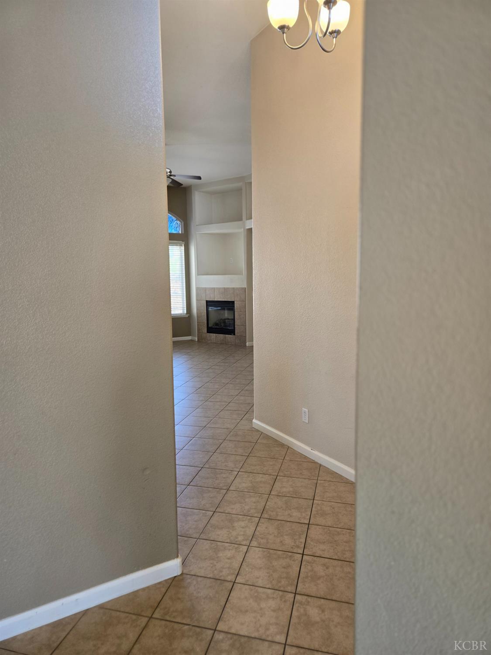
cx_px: 246
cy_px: 328
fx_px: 435
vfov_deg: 73.9
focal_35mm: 23
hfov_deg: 58.9
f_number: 1.8
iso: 160
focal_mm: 5.4
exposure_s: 1/120
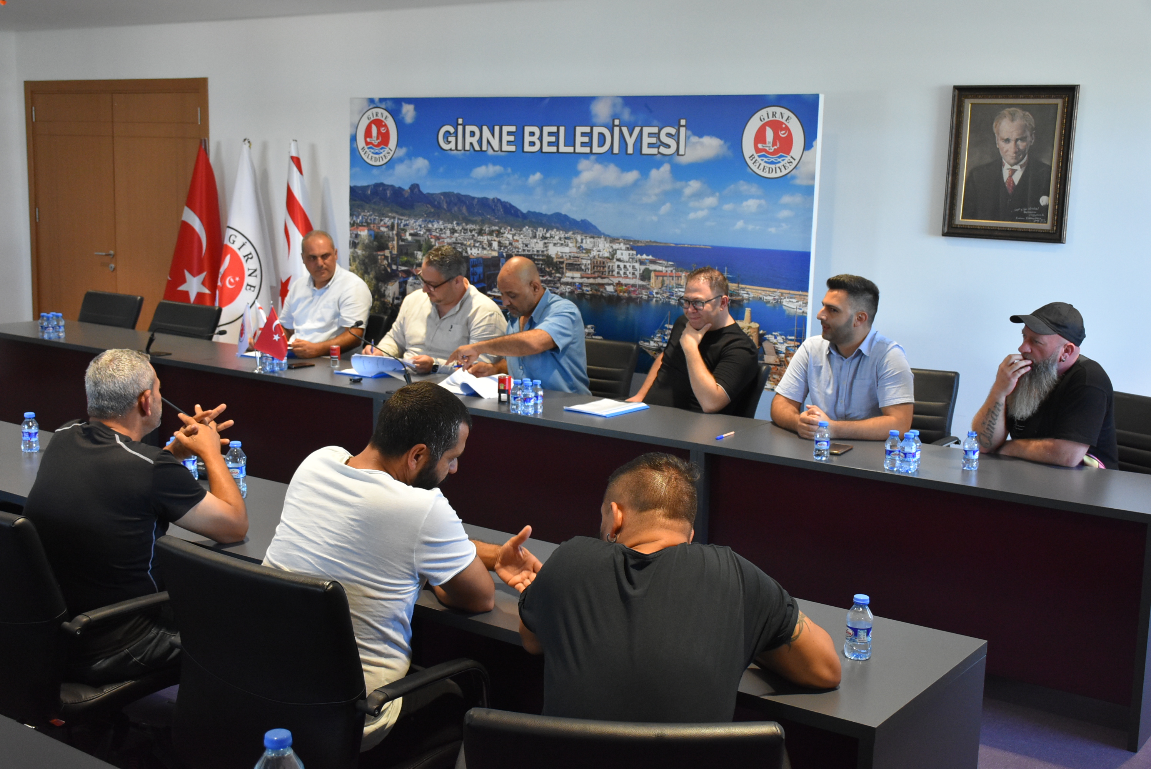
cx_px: 576
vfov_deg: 33.1
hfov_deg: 47.9
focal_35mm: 40
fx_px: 1296
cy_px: 384
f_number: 5.6
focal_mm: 27
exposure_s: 1/125
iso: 2000
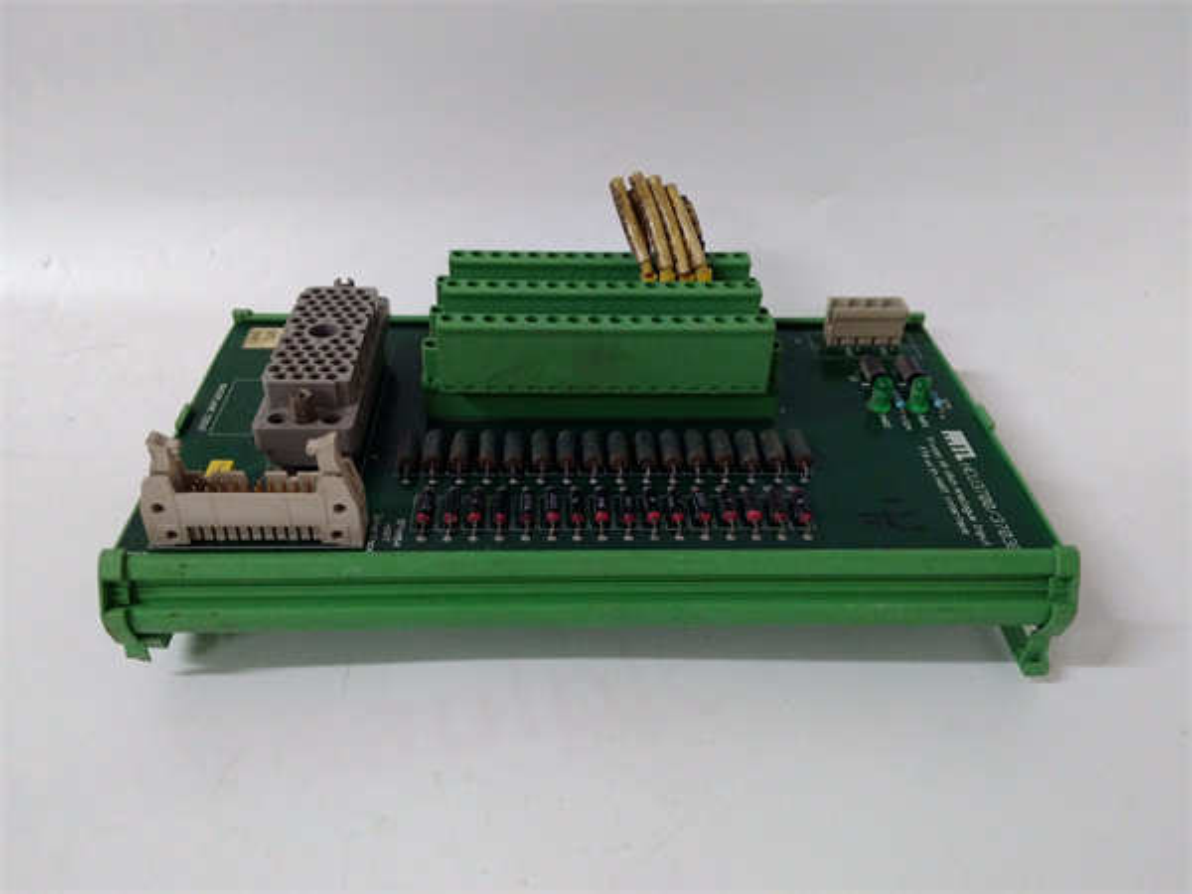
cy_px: 447
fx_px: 930
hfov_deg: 65.3
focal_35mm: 27
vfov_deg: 51.4
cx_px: 596
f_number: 2
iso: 432
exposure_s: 1/33
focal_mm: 3.79
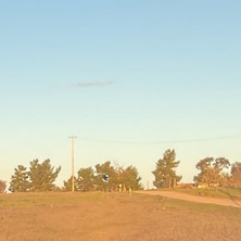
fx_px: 929
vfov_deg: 13.7
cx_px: -94
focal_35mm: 118
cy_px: 390
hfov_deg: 14.0
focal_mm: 3
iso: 16
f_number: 1.8
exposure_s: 1/344
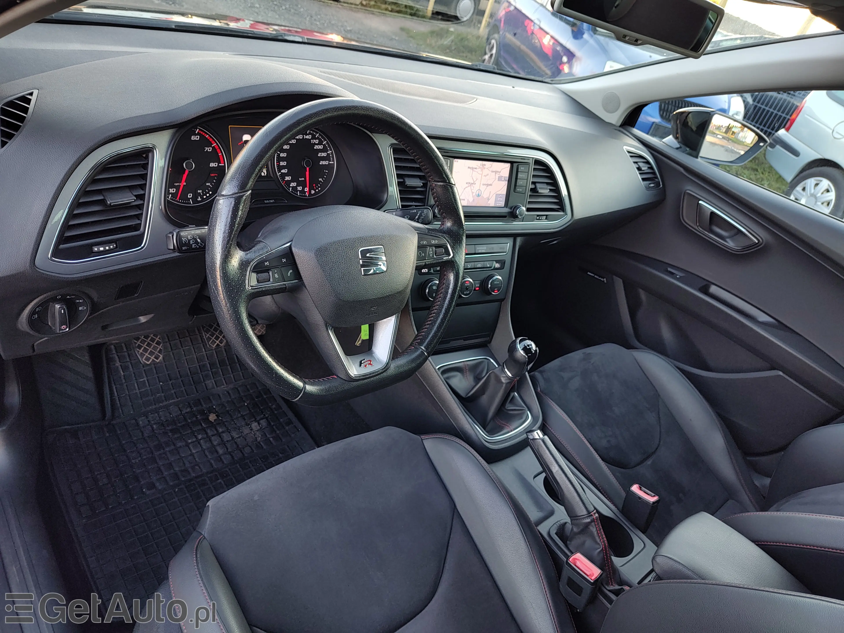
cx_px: 422
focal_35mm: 23
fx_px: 561
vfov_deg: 58.9
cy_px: 316
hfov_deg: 73.9
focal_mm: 5.56
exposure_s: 1/50
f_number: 1.8
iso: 108
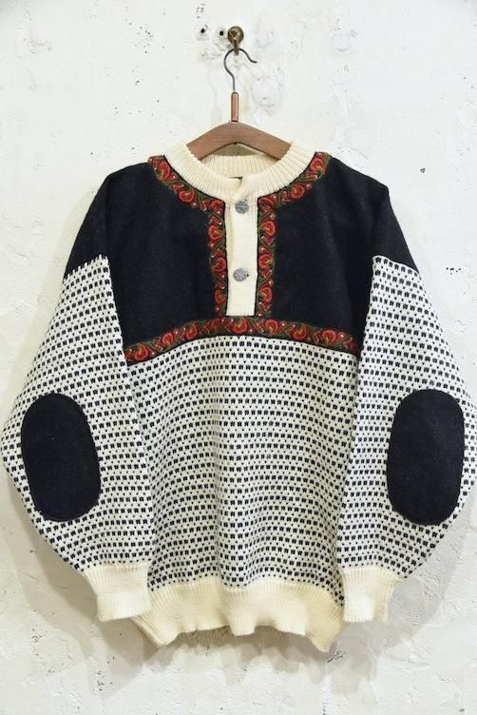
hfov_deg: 35.1
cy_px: 358
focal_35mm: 38
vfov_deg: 50.7
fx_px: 754
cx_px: 238
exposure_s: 1/80
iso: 4000
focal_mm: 38
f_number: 6.3
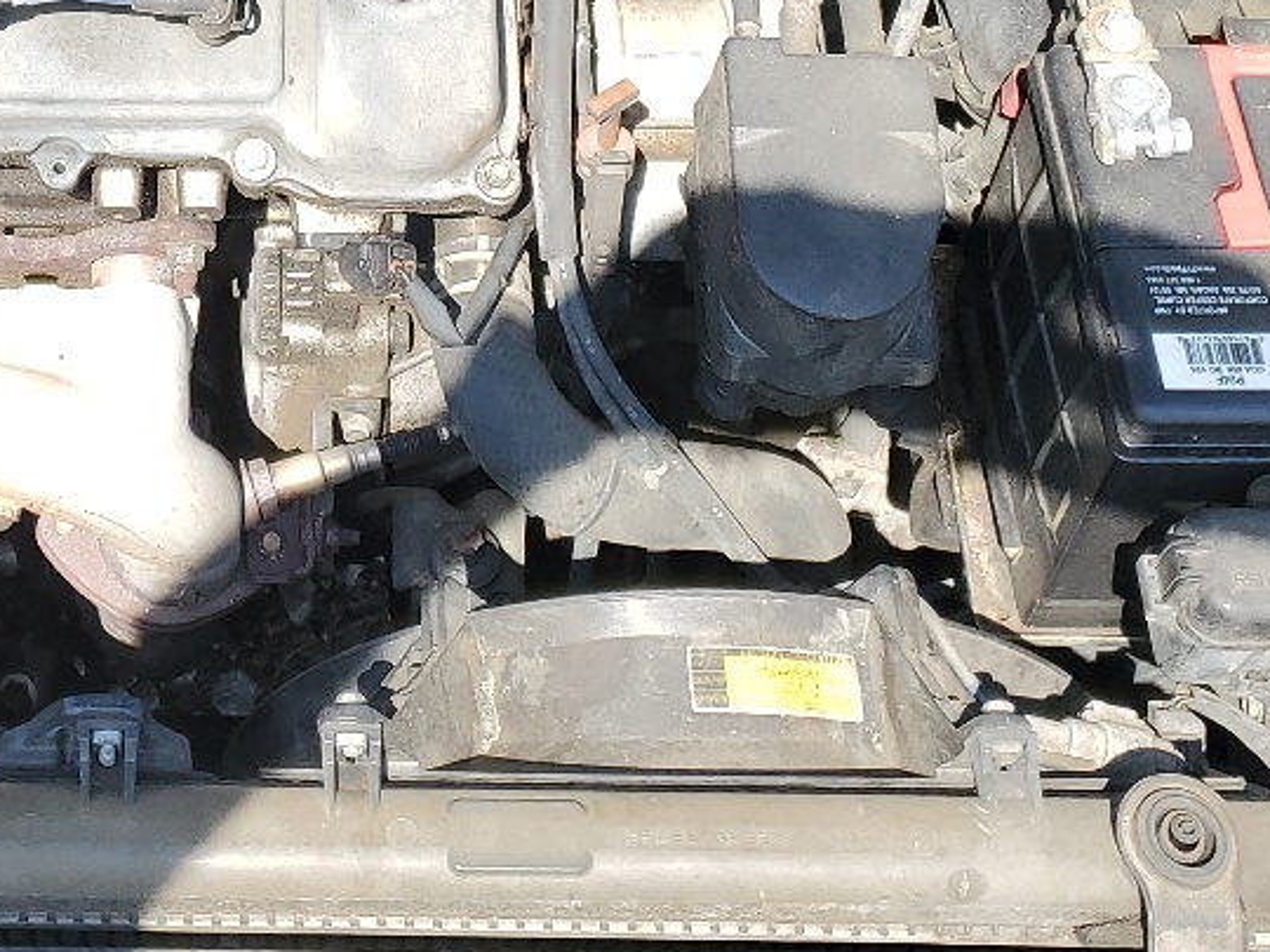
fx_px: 2825
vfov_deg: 17.7
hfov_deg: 24.8
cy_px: -355
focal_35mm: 77
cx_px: 190
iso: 50
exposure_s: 1/909
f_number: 1.5
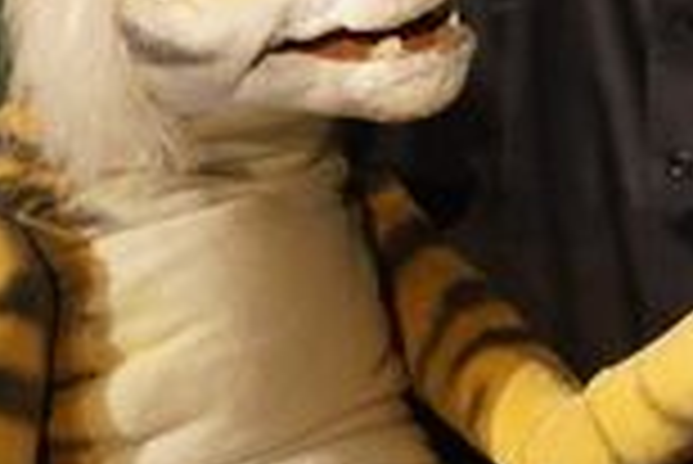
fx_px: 2197
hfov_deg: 17.9
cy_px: 221
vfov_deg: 12.0
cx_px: 421
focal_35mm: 114
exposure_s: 1/125
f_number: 4.5
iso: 3200
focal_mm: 26
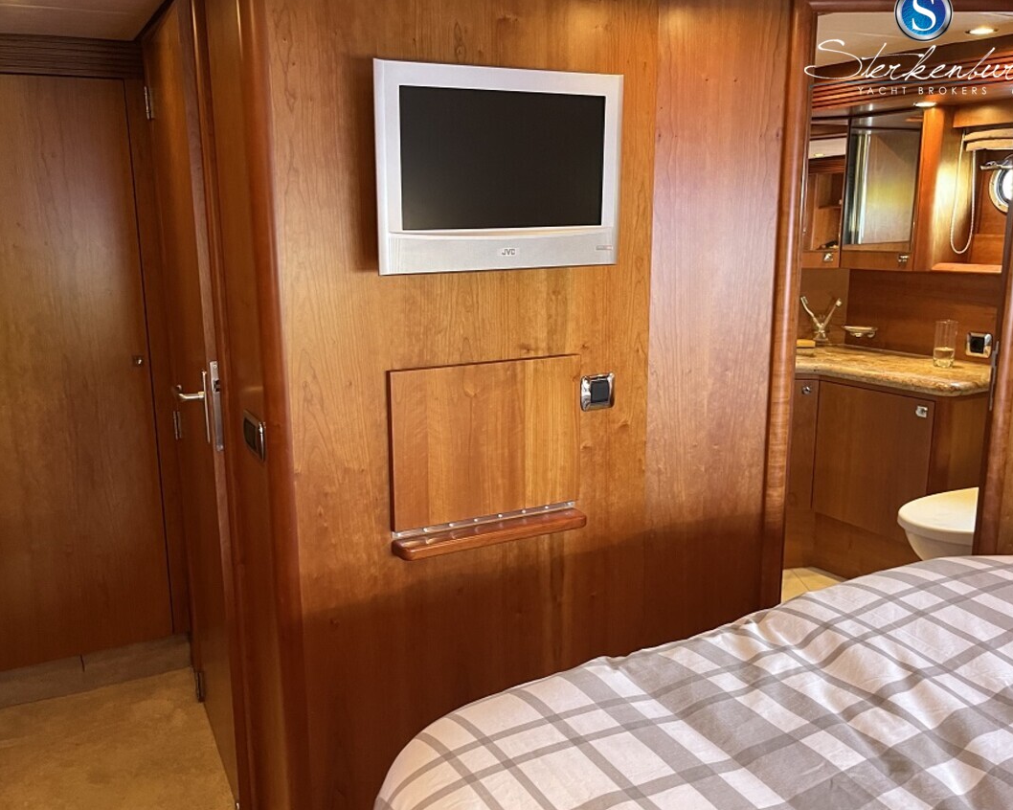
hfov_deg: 58.7
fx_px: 899
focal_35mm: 30
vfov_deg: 48.5
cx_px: 474
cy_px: 402
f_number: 1.6
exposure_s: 1/39
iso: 400
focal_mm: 5.1
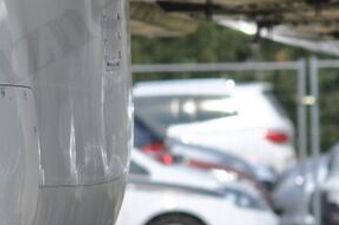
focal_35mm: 637
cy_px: 156
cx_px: -172
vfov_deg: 2.2
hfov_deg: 3.2
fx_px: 5994
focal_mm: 95
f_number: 8
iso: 200
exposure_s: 1/640
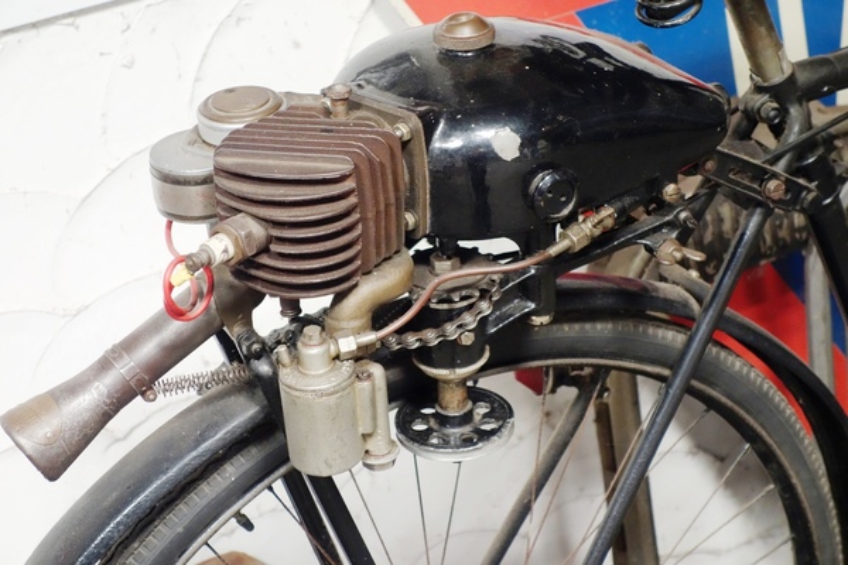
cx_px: 424
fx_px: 2167
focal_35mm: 92
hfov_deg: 22.1
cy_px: 282
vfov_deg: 14.9
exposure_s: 1/8
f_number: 4.9
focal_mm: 34.25
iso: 1000
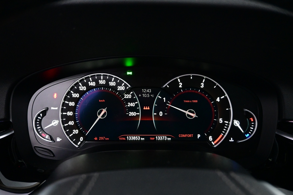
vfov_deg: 46.8
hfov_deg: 65.9
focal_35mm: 28
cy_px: 98
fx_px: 226
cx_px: 146
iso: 4000
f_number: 3.8
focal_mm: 18.5
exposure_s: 1/30
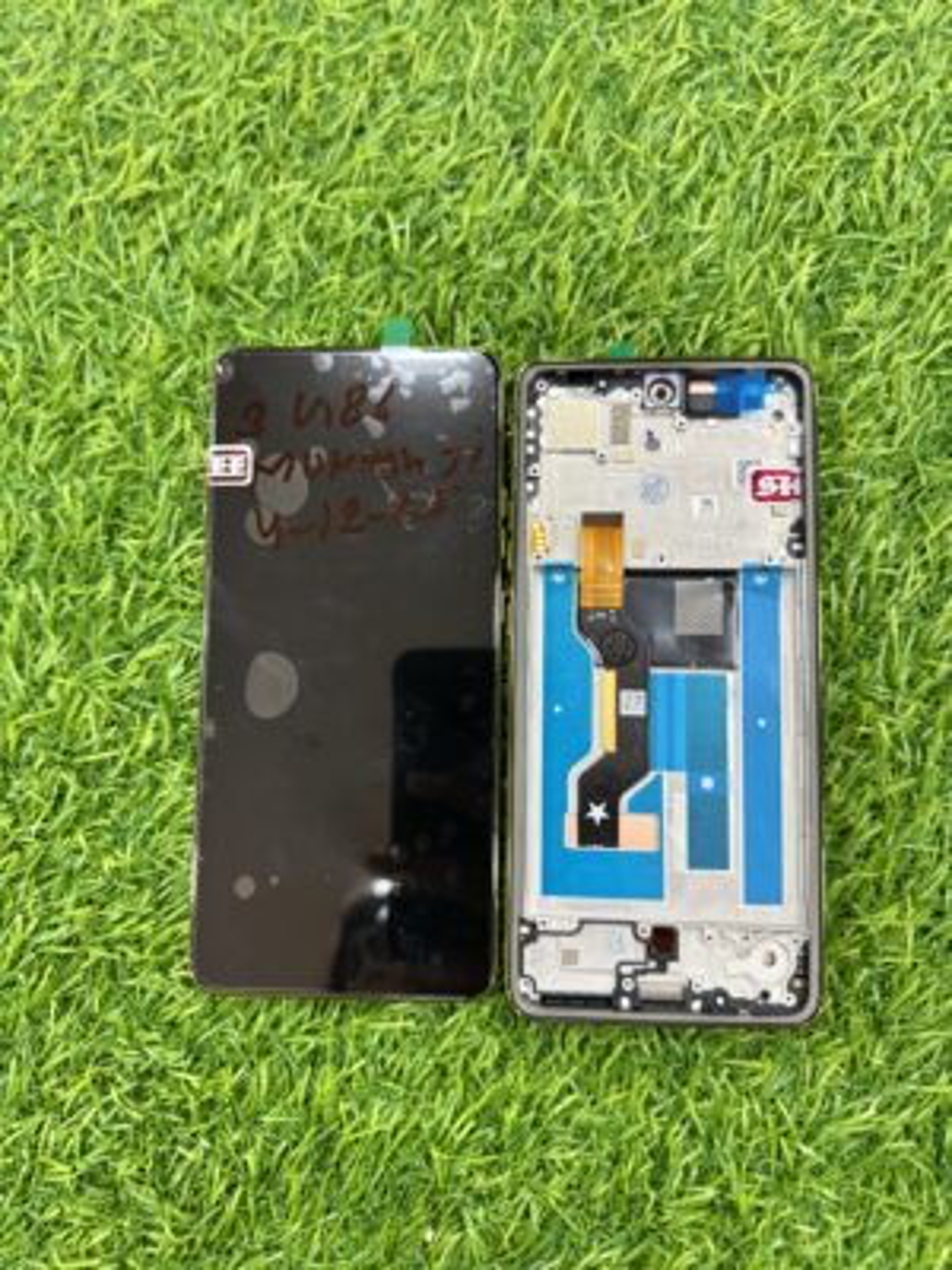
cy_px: 635
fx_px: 880
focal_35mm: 24
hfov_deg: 56.8
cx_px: 476
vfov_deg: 71.6
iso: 160
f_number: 1.78
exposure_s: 1/50
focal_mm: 6.76
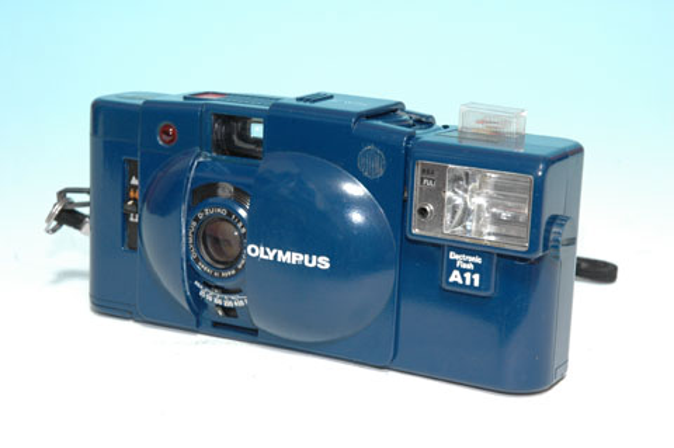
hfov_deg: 19.5
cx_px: 337
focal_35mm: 105
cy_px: 224
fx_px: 1964
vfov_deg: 13.0
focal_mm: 70
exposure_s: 1
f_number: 13
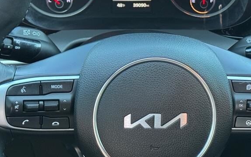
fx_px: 622
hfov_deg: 22.8
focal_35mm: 91
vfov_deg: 14.4
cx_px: 154
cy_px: 94
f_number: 1.78
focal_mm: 6.76
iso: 250
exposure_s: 1/54
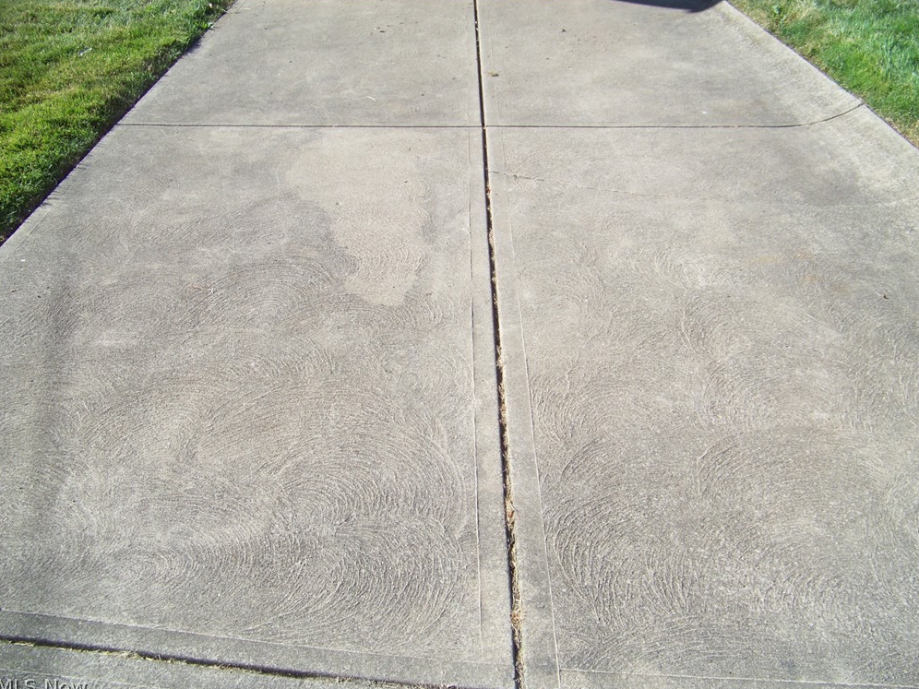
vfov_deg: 38.7
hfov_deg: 50.1
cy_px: 348
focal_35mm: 37
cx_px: 463
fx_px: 982
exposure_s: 1/640
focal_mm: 5.85
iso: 71
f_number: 2.8
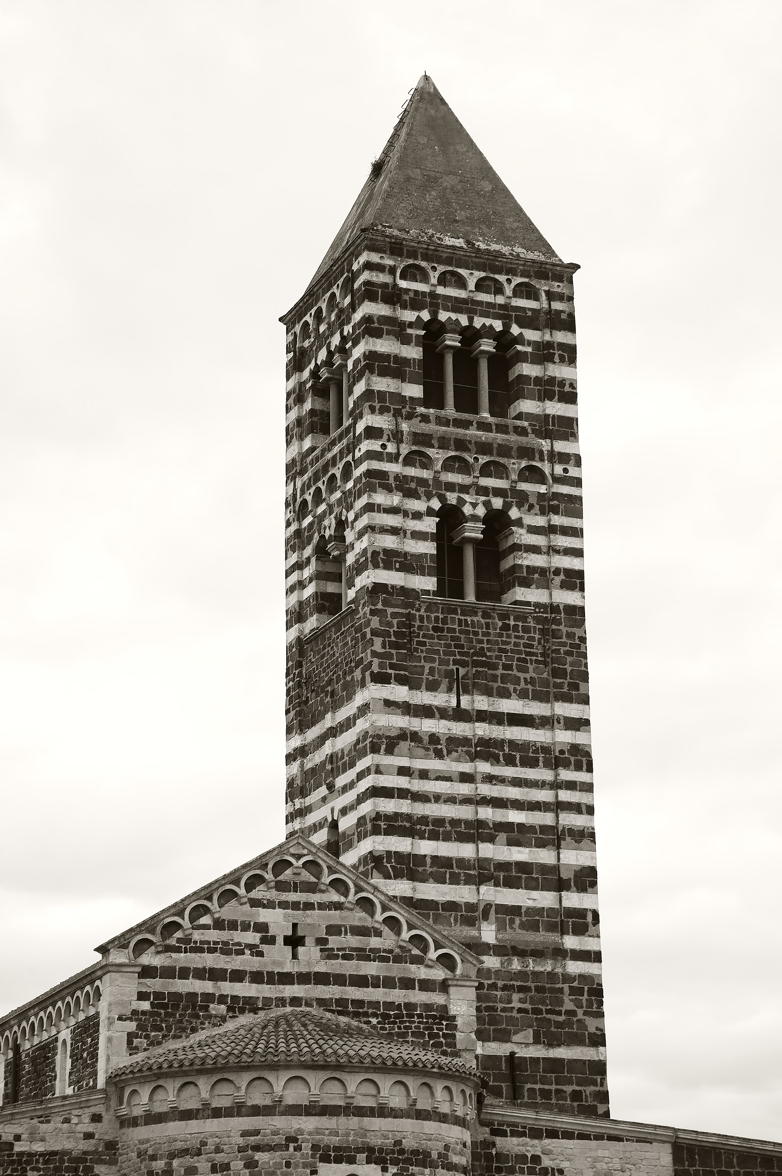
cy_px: 588
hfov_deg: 16.6
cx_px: 391
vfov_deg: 24.8
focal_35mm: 82
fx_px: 2676
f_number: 10
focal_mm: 82
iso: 640
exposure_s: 1/80
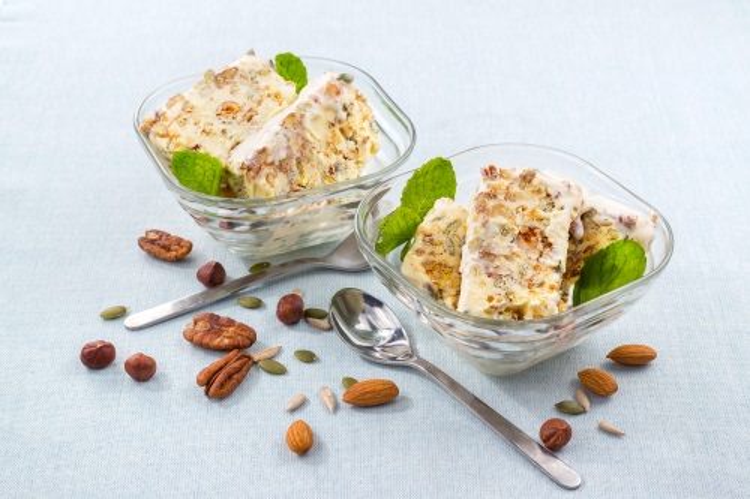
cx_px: 375
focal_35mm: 75
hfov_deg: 27.0
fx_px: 1562
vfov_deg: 18.2
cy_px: 250
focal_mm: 50
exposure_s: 1/160
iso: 100
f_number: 10
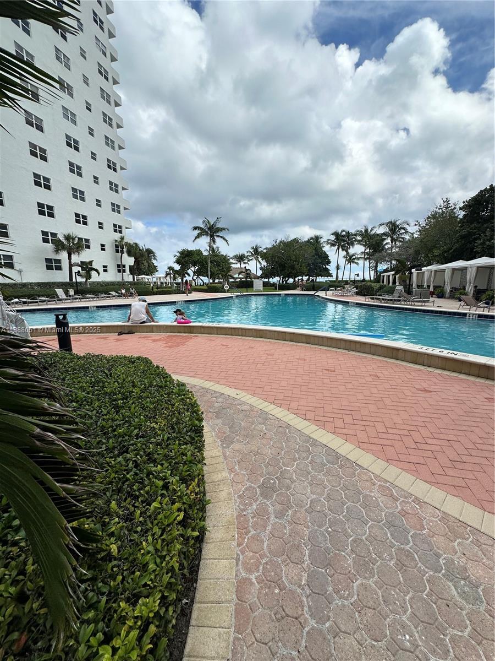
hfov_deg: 85.7
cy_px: 330
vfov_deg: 102.1
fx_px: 267
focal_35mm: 14
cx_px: 248
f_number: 2.2
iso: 50
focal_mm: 2.22
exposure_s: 1/2506
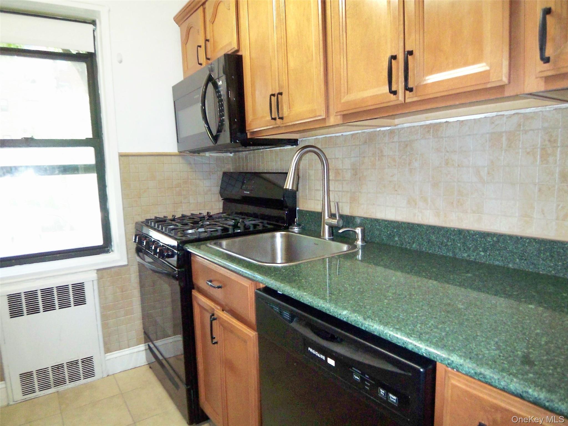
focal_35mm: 23
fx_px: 377
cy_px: 213
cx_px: 284
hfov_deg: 73.9
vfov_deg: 58.9
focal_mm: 3.8
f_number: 2.8
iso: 200
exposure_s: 1/30
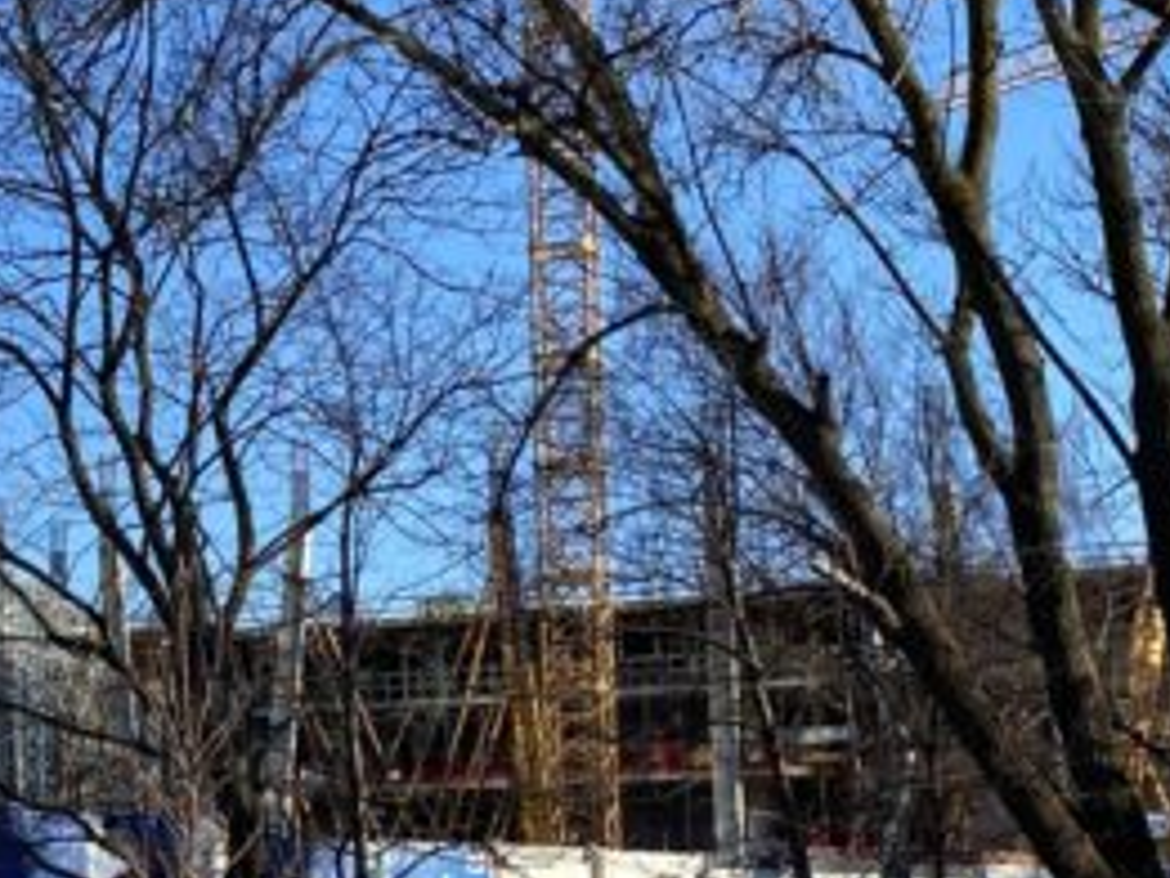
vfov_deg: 14.5
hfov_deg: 18.2
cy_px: 654
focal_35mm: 102
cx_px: -269
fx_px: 3449
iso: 32
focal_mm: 4.25
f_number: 1.8
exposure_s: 1/1678
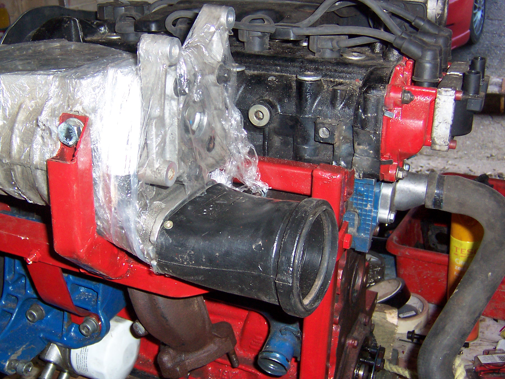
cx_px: 224
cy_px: 164
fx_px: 613
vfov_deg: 34.3
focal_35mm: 42
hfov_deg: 44.7
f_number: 2.8
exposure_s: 1/60
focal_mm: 5.5
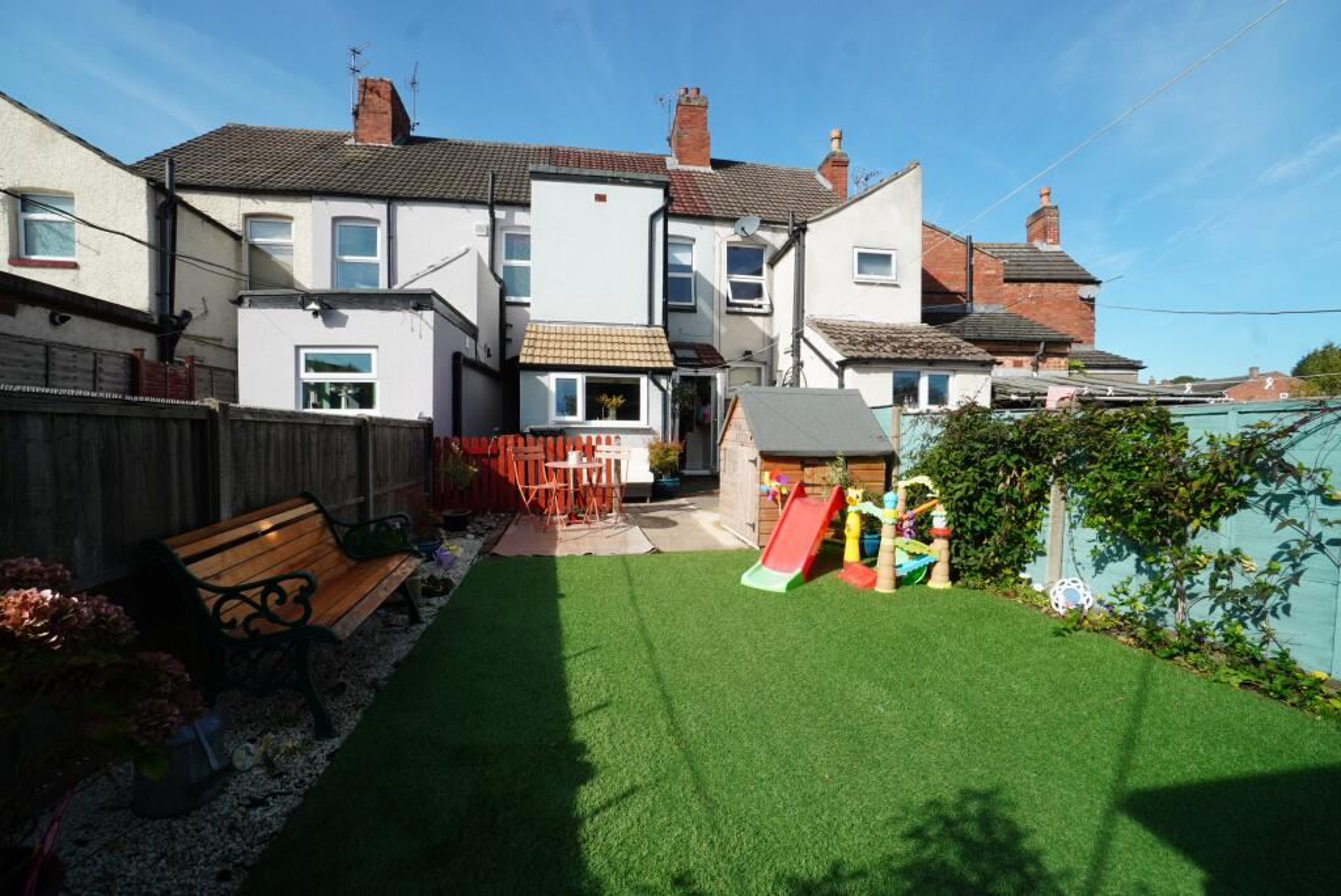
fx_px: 559
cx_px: 670
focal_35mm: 15
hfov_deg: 100.4
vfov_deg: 77.4
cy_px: 448
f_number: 13
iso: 400
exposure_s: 1/320
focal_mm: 10
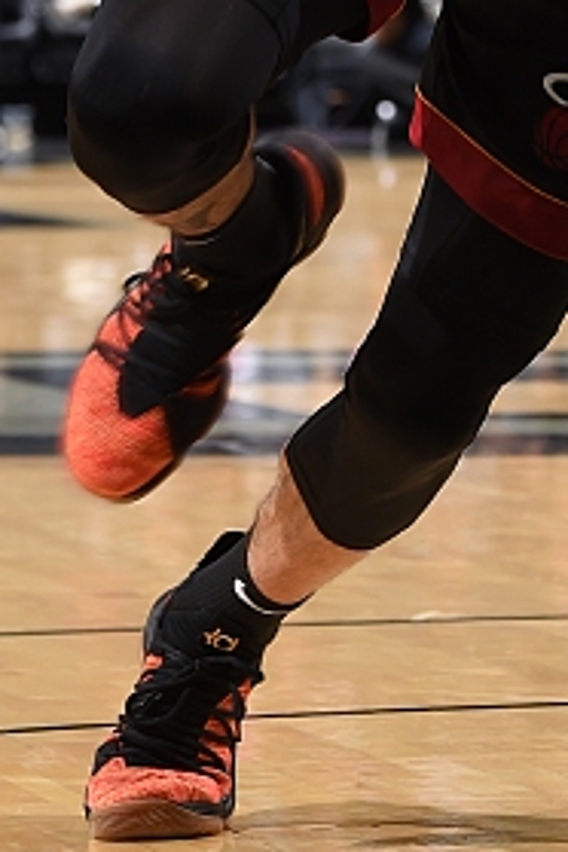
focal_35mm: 448
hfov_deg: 3.1
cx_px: 424
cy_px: -345
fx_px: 10602
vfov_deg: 4.6
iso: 400
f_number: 6.3
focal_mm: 122
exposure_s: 1/250
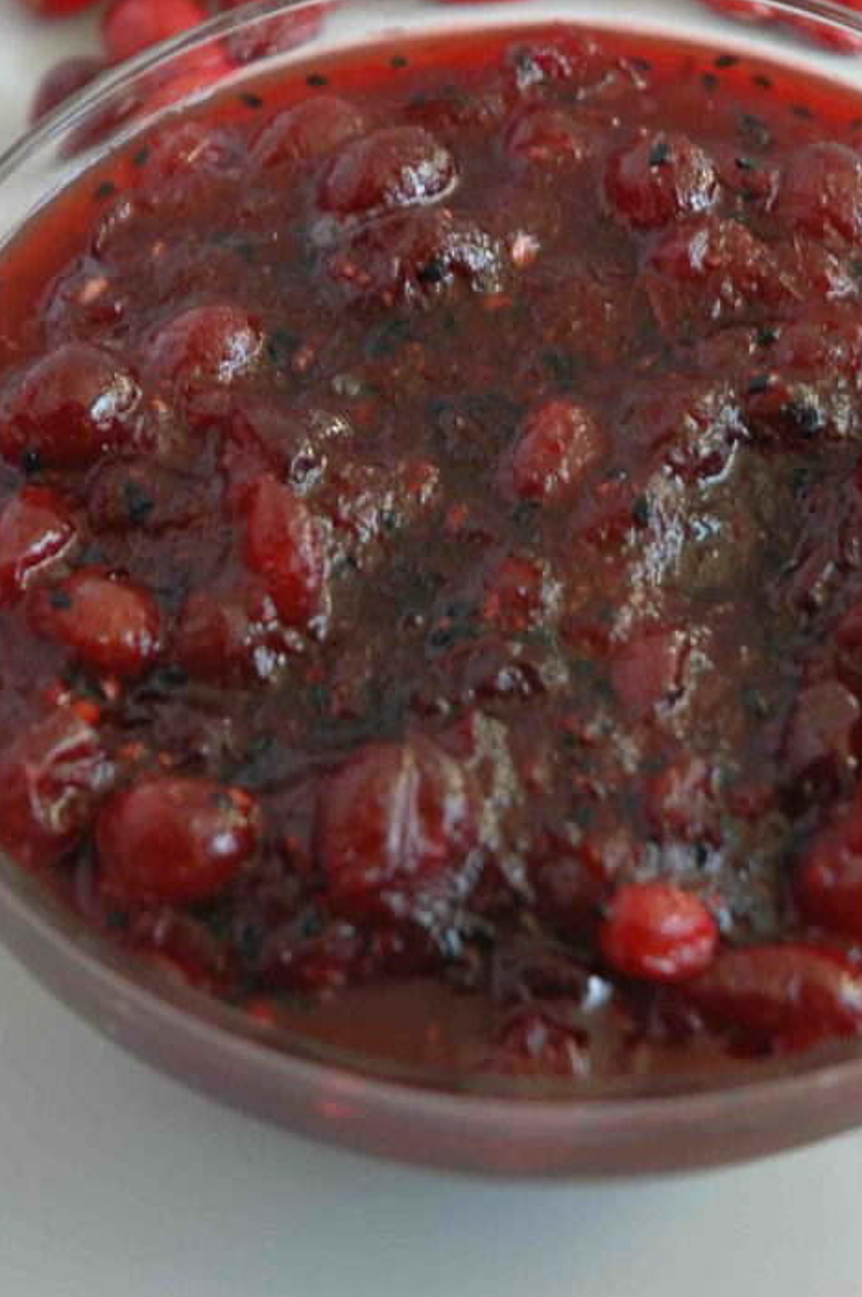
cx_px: 521
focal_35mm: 153
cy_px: 410
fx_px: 5508
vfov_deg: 13.4
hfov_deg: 8.9
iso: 400
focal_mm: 70
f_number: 5.6
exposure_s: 1/25
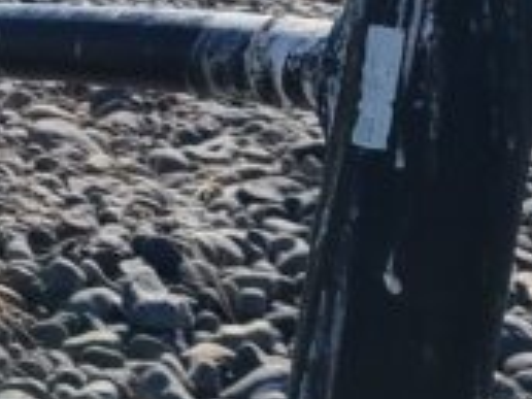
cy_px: -6
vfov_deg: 9.5
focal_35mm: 155
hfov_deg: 11.1
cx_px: -656
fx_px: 2382
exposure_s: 1/2790
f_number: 1.8
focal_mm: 5.4
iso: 40
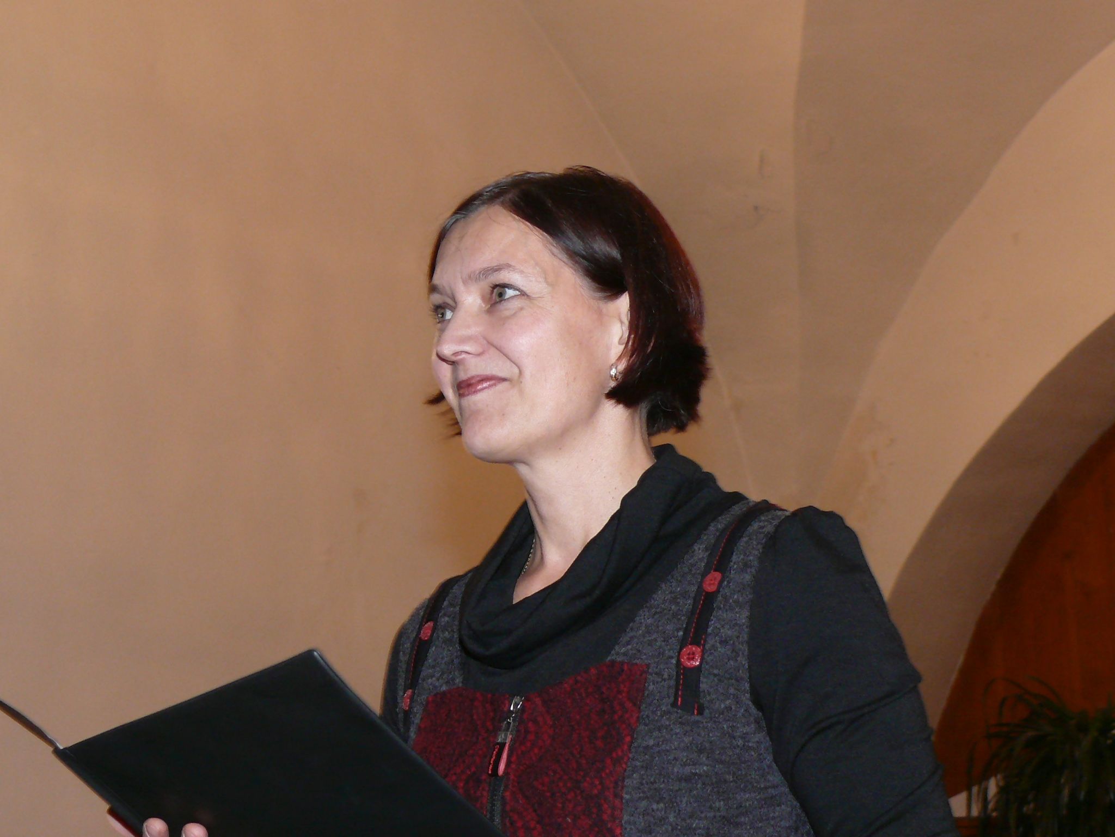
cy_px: 418
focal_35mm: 75
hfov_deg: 26.0
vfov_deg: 19.6
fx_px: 2416
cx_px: 558
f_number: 3.2
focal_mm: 11.5
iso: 200
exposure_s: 1/30
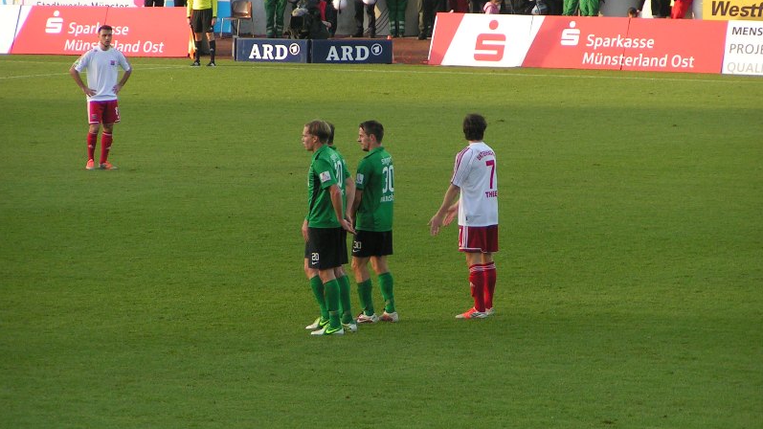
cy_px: 197
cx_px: 381
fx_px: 5219
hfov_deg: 8.4
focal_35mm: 258
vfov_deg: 4.7
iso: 80
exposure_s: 1/250
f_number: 3.5
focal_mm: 36.1
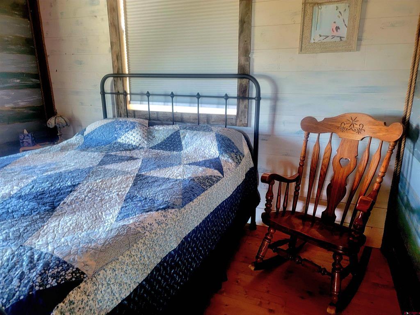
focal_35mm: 24
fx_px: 291
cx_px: 210
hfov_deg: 71.6
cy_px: 158
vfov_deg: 56.8
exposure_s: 1/40
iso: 200
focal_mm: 6.7
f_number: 1.8
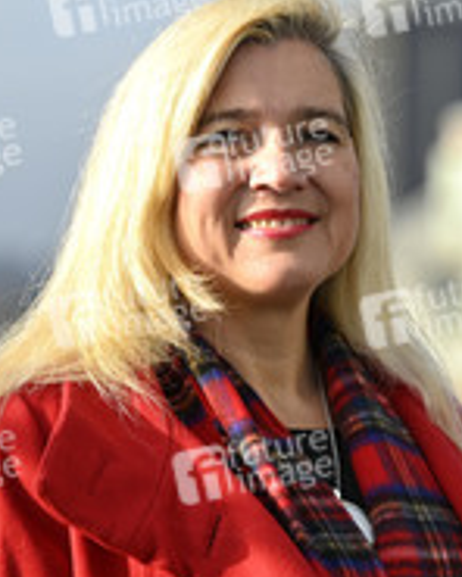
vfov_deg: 8.7
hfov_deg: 6.9
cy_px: 390
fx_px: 3794
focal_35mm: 222
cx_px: 482
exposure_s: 1/640
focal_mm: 97
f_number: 2.8
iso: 50
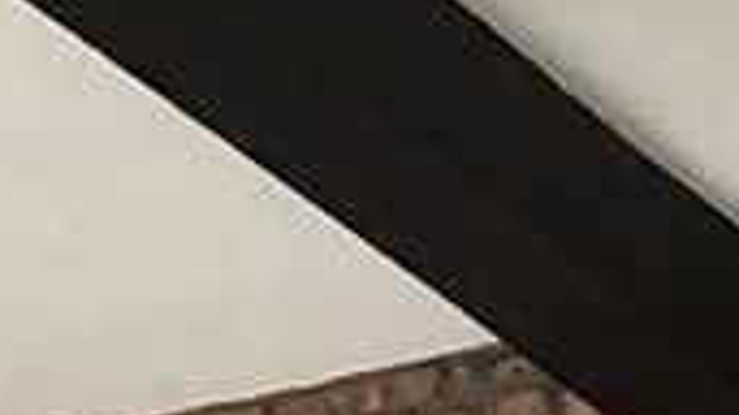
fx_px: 4466
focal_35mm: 228
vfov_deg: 4.8
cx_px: 1292
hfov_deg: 9.1
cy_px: 1686
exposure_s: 1/15
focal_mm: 3.99
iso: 80
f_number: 1.8
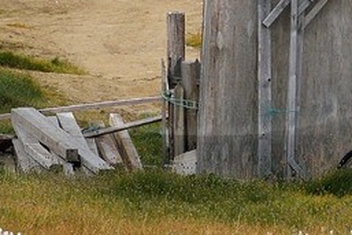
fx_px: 3955
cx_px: 208
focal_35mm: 404
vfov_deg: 3.4
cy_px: -366
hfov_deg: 5.1
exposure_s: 1/320
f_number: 10
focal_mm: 65
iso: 800
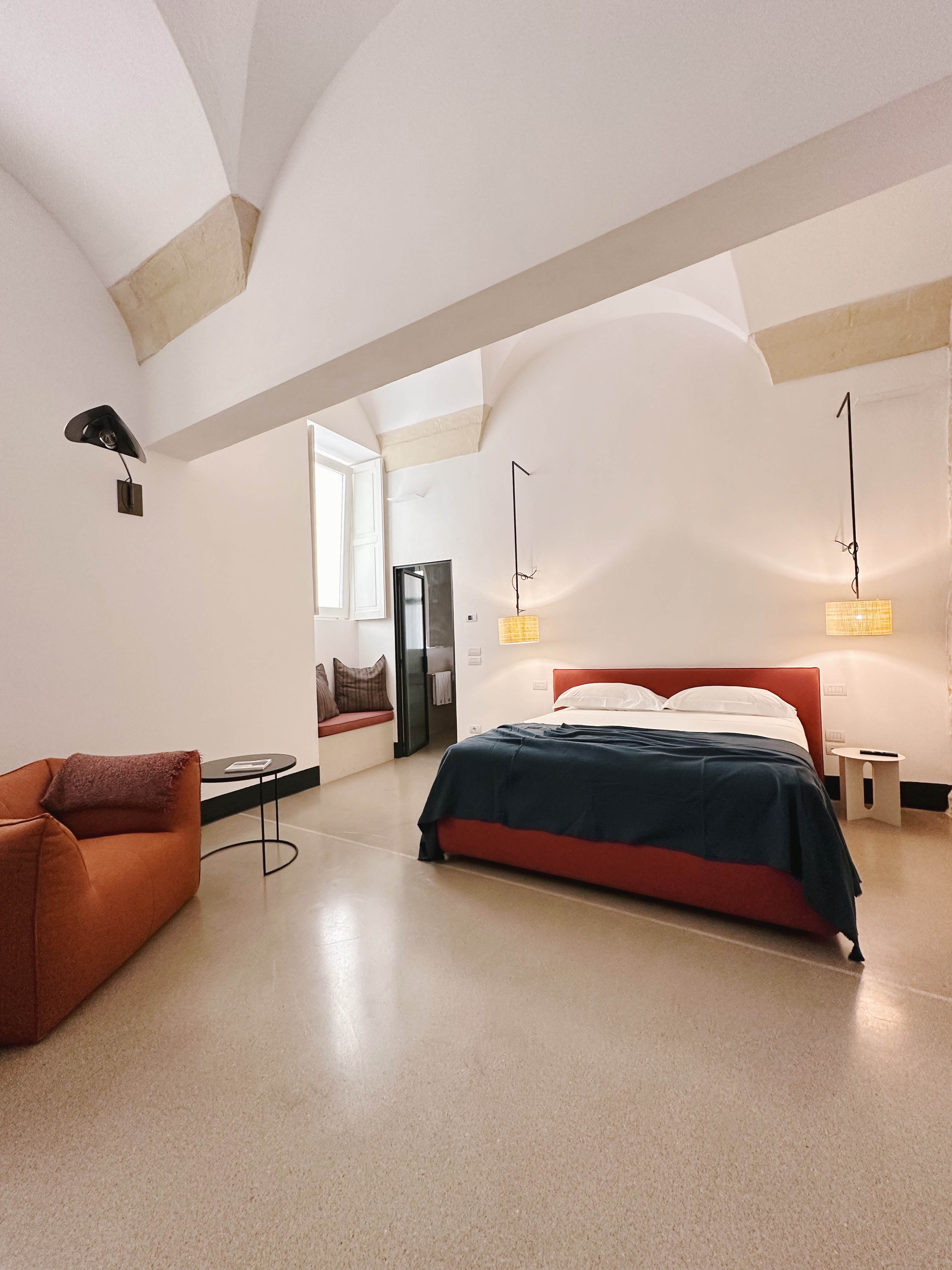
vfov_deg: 102.1
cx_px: 476
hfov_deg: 85.7
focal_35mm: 14
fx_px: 513
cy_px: 635
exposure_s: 1/100
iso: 320
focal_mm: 2.22
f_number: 2.2
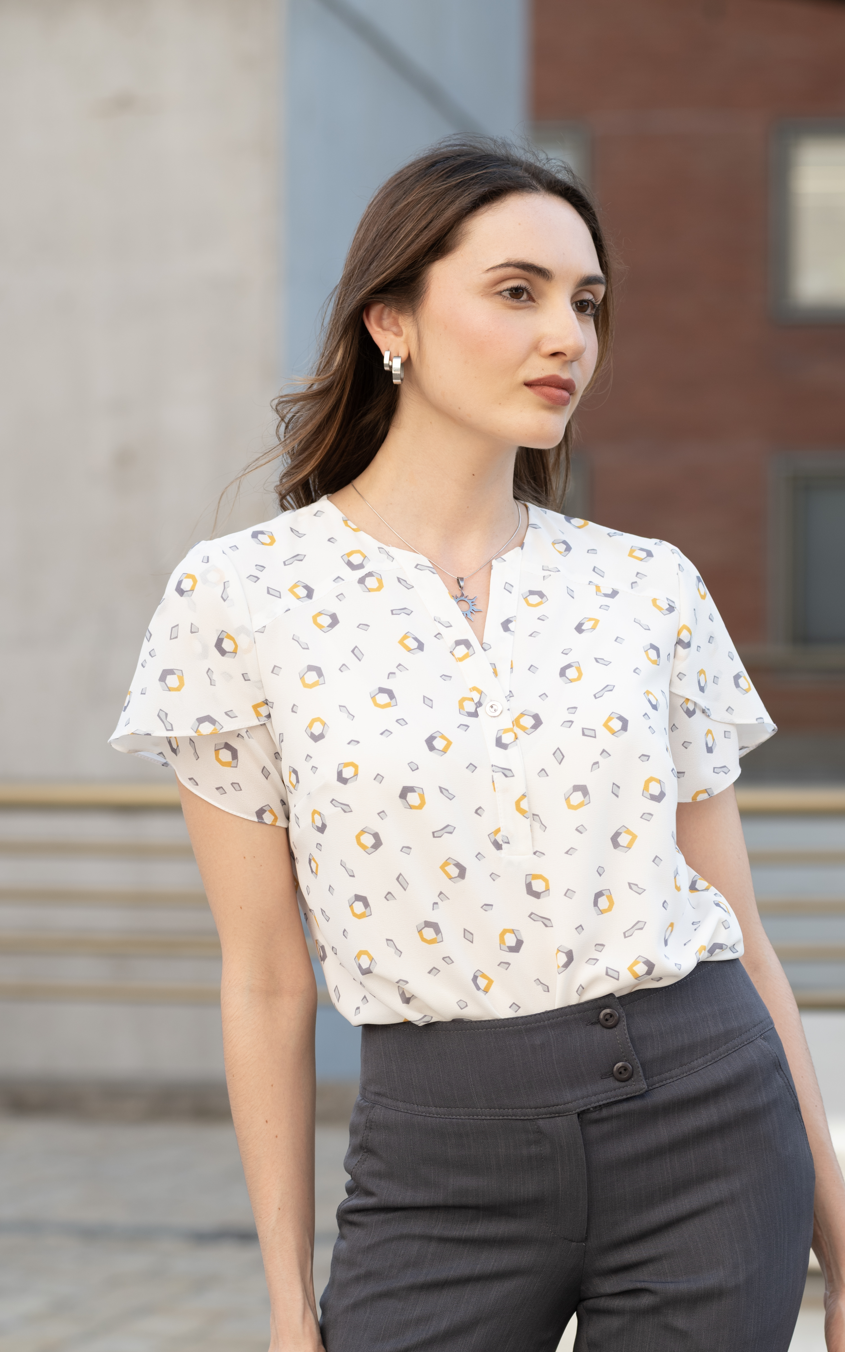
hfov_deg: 10.3
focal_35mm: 127
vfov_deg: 16.4
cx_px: 536
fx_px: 4679
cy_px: 828
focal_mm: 100
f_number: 5.6
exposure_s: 1/160
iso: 100
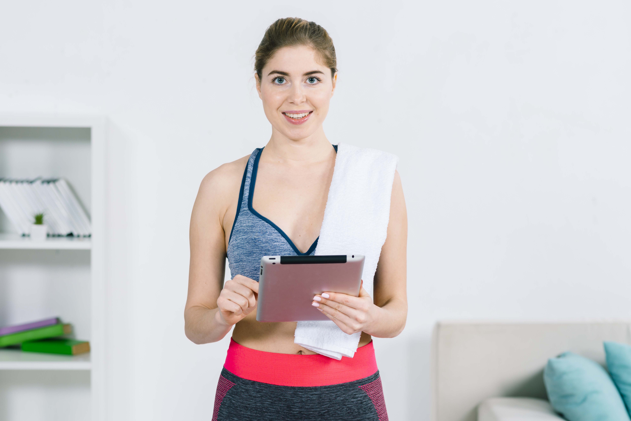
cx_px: 273
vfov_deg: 13.4
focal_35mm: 102
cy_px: 221
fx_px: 1788
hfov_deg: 20.0
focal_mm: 85
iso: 200
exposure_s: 1/160
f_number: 4
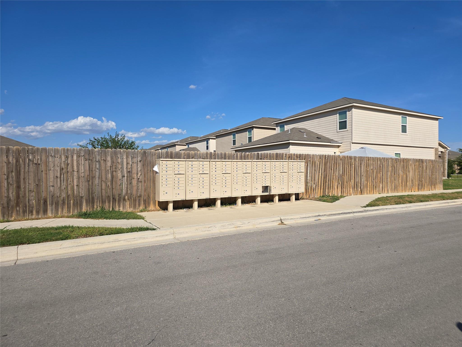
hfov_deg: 73.9
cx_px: 231
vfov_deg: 58.9
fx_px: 307
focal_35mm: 23
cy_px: 174
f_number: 1.7
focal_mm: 6.3
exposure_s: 1/1418
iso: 12
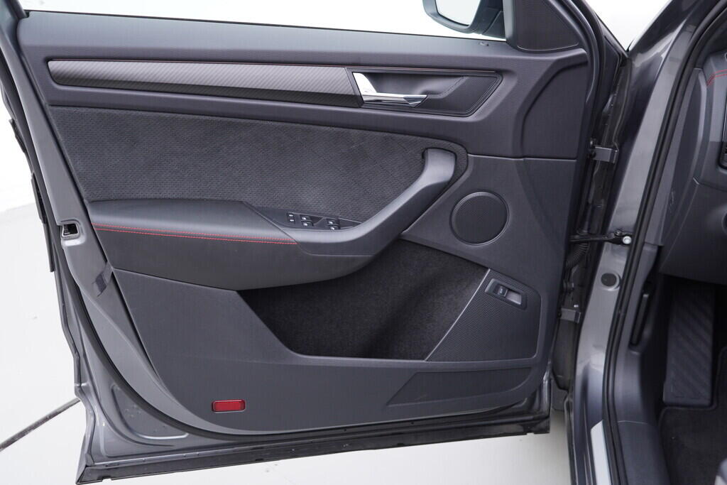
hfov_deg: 53.1
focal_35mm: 36
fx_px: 727
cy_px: 242
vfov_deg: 36.9
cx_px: 364
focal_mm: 24
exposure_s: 1/40
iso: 125
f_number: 2.8
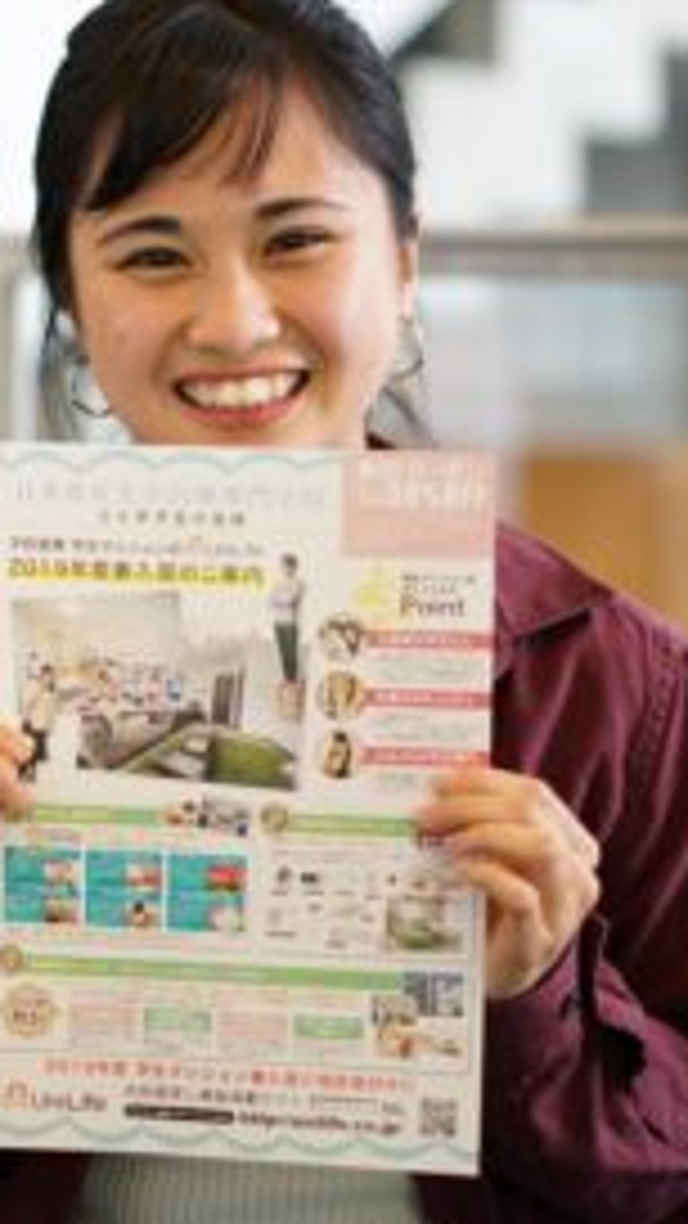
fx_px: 3438
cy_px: 567
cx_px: 9
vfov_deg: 20.2
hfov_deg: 11.3
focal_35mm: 106
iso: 320
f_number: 1.8
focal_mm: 55
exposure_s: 1/60
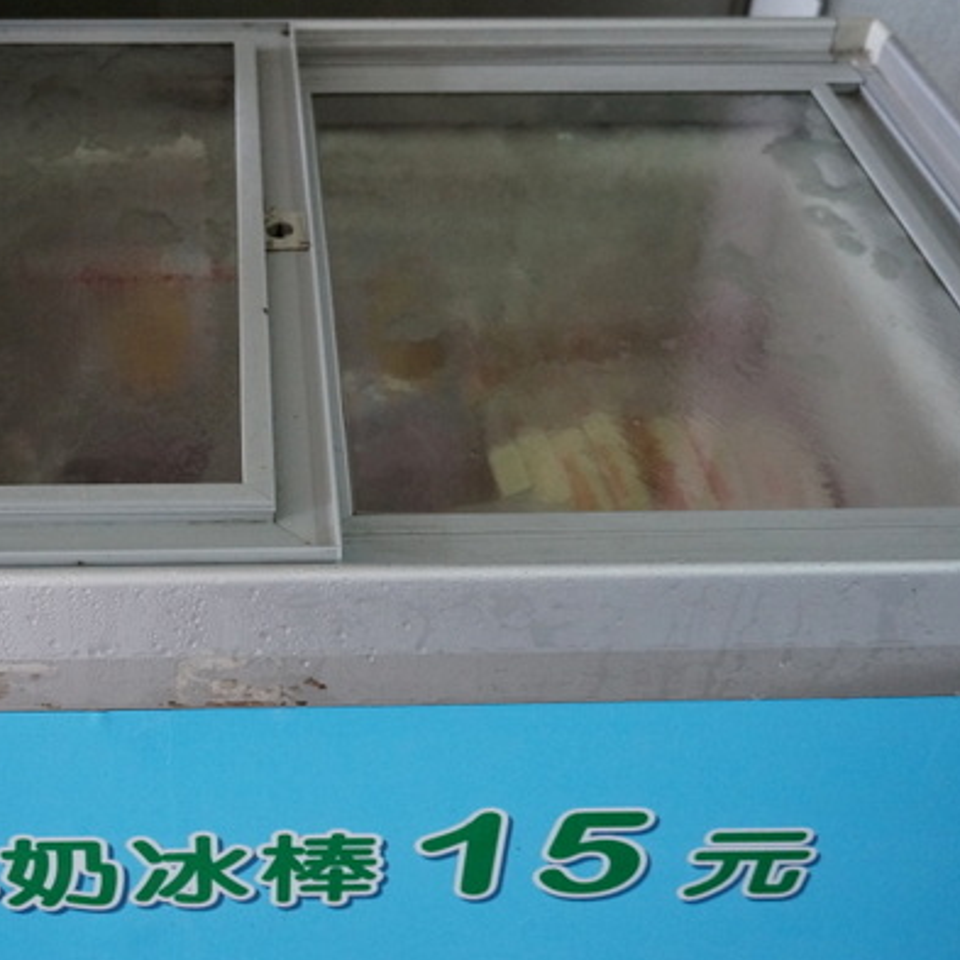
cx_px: 274
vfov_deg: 35.6
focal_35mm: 48
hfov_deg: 35.0
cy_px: 482
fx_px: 1496
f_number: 4
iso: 2500
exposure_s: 1/160
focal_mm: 23
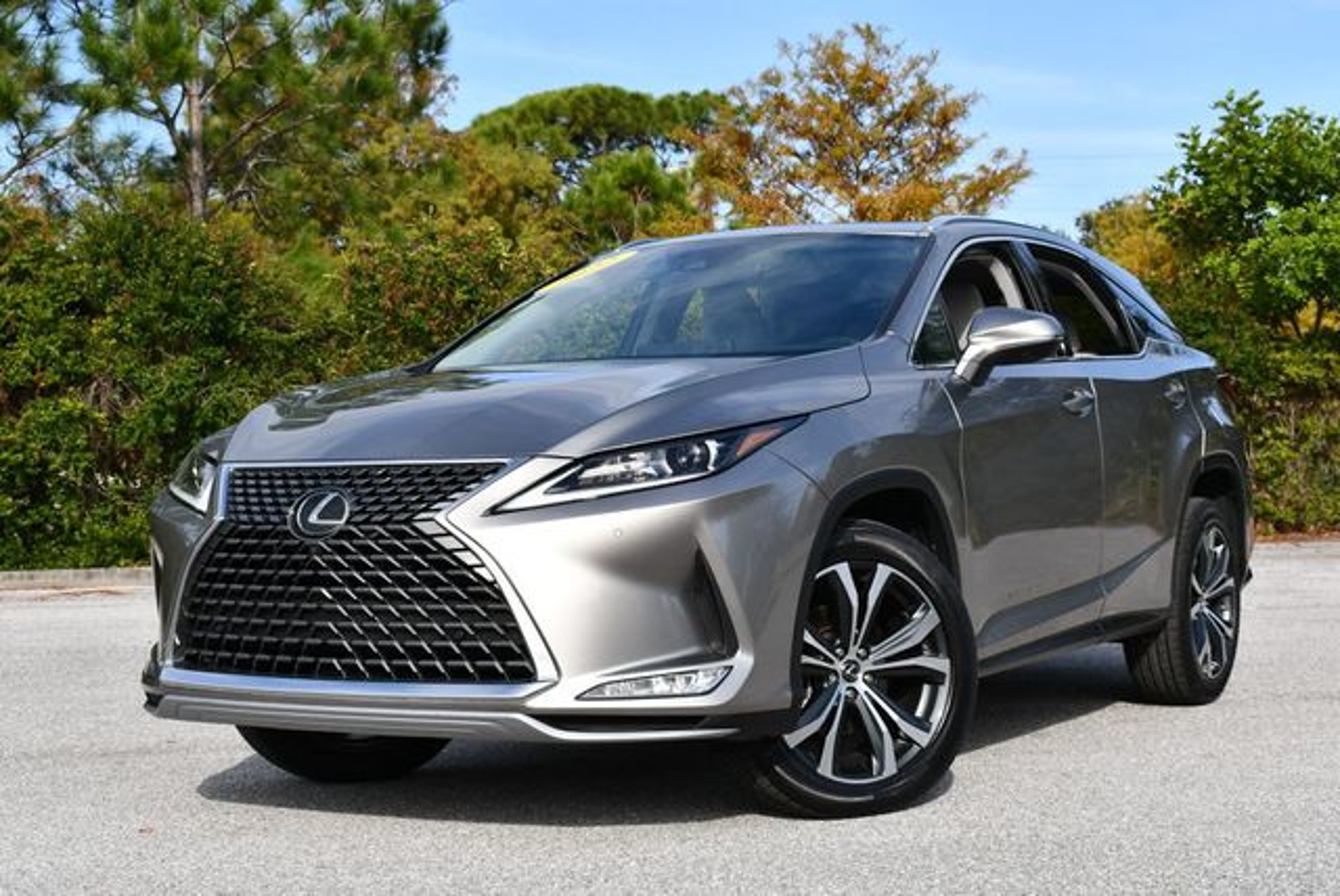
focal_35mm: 60
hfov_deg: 33.4
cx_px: 670
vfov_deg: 22.7
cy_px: 448
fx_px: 2235
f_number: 8
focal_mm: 30
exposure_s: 1/250
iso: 100
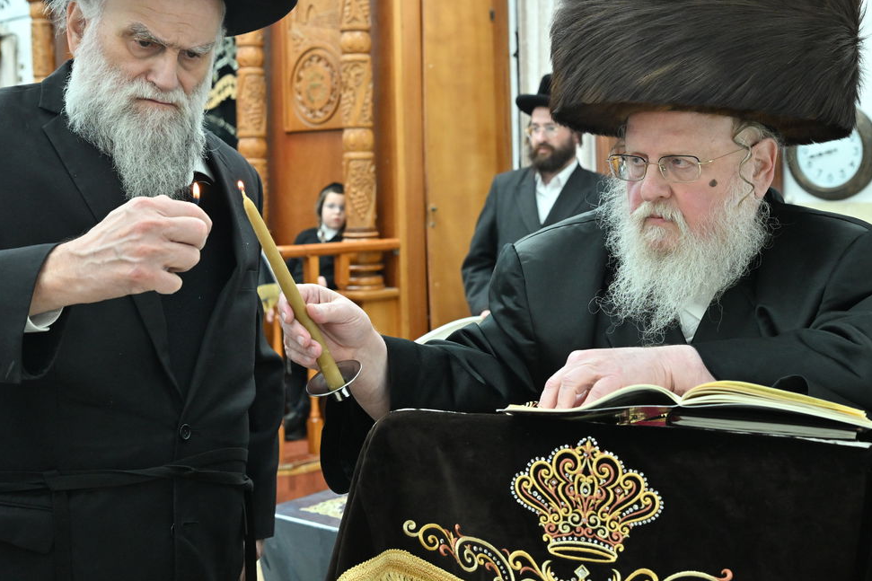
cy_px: 210
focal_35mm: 50
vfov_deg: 27.0
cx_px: 454
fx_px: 1204
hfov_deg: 39.8
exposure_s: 1/250
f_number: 5
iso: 1600
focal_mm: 34.5
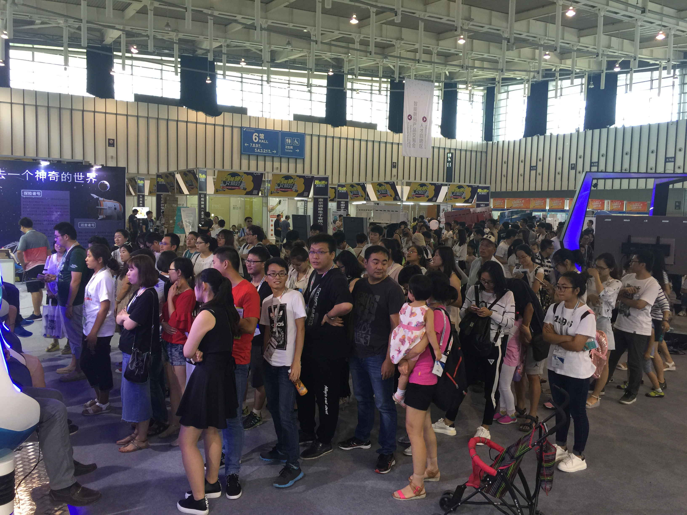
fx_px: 576
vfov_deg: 48.2
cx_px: 344
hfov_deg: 61.7
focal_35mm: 29
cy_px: 258
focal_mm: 4.15
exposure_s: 1/17
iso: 40
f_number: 2.2
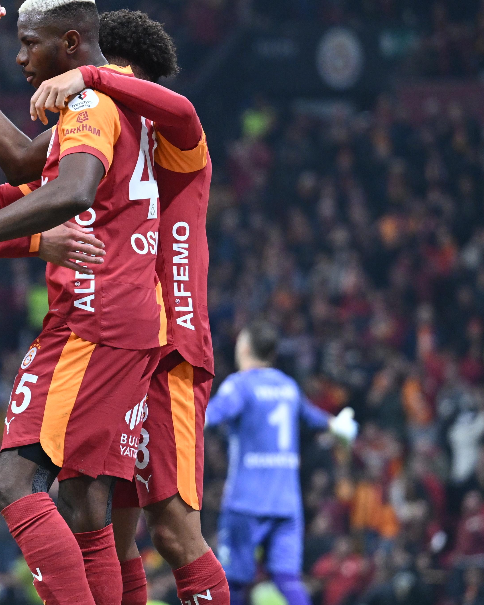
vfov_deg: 6.2
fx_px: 5551
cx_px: 0
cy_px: 295
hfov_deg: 5.0
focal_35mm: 310
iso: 2500
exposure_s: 1/1600
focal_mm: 145
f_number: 2.8
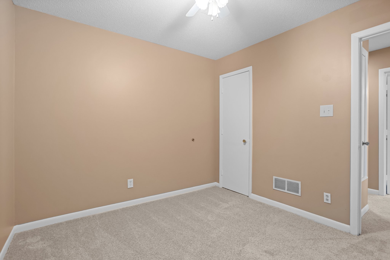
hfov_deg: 93.3
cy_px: 130
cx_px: 195
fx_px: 184
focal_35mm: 17
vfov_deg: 70.4
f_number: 7.1
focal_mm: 17
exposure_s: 1/2
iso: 500
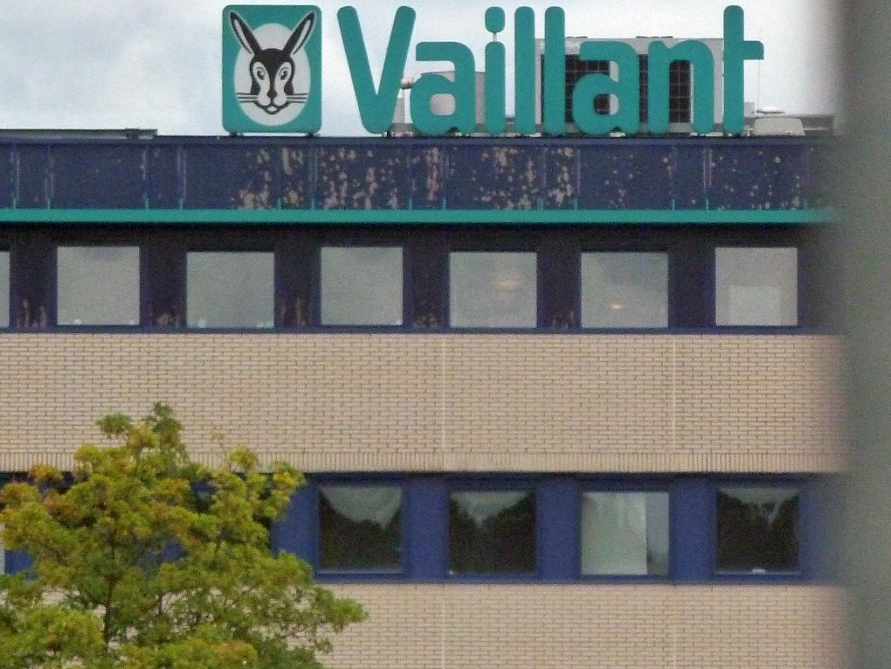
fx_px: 12509
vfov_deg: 3.1
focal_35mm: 486
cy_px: 334
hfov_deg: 4.1
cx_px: 446
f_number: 4.9
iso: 500
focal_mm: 49.2
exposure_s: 1/800
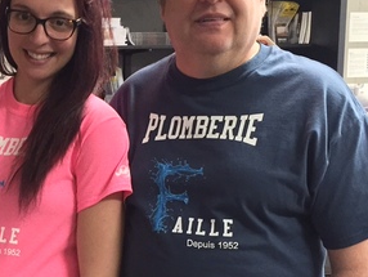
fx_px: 777
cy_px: 244
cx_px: 50
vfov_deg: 19.9
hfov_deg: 26.0
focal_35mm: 73
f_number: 2.2
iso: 250
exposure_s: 1/20
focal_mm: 4.15
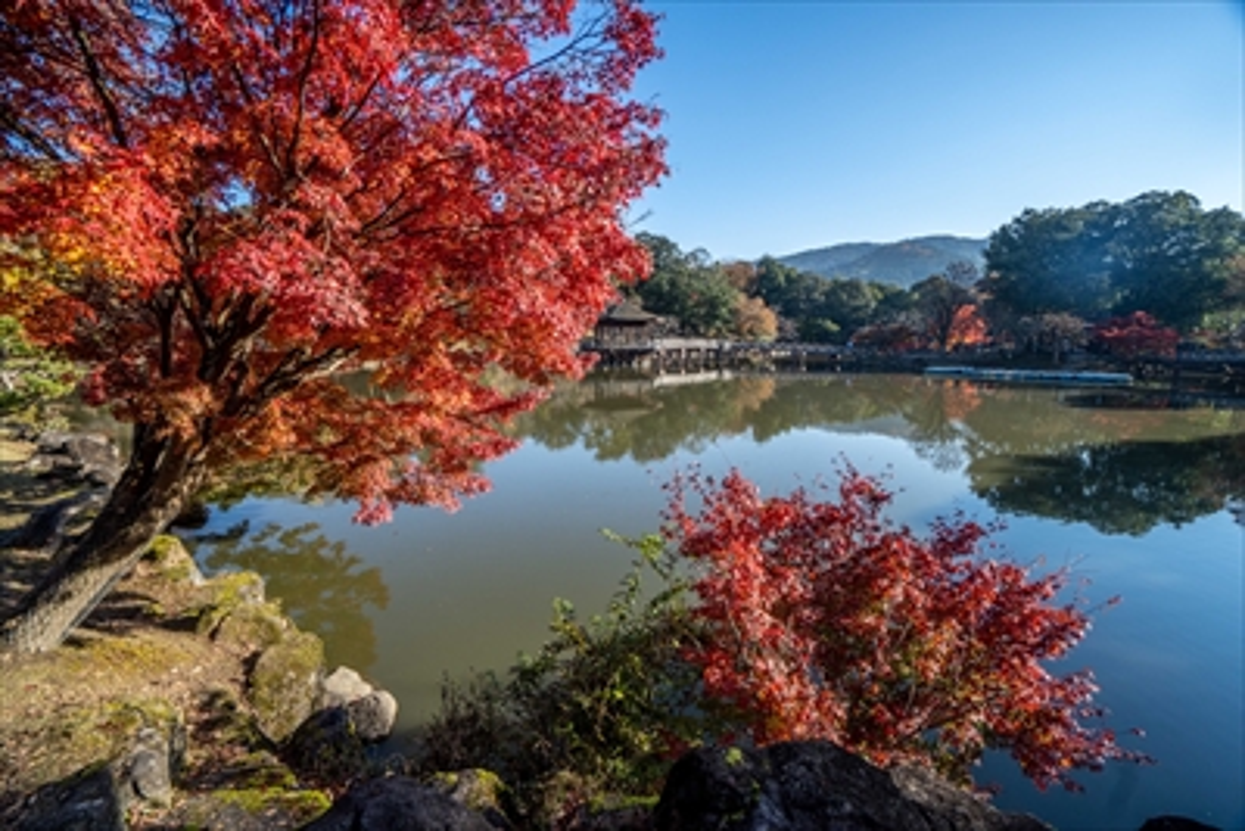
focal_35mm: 15
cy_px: 416
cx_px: 622
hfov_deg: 100.4
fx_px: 519
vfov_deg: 77.4
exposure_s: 1/200
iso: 200
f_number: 8
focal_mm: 10
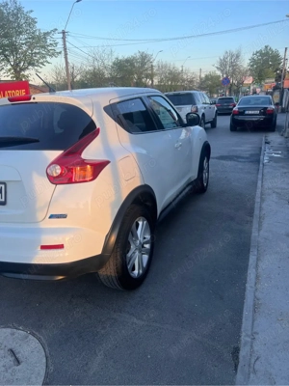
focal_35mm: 26
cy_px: 193
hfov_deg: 53.1
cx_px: 144
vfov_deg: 67.3
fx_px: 289
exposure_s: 1/452
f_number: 1.5
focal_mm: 5.7
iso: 50
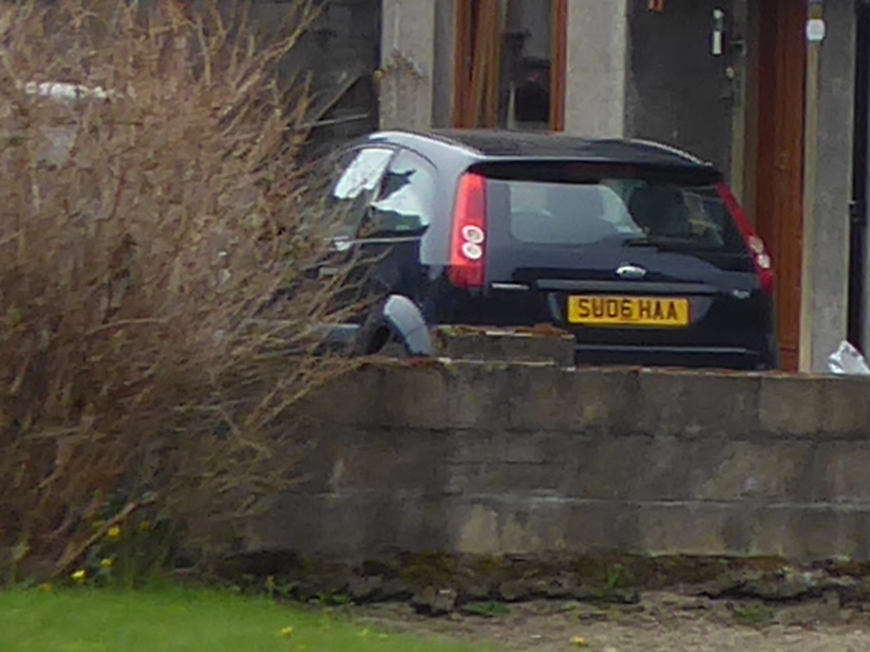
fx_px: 6883
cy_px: -352
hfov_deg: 6.8
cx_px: 2137
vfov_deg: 5.4
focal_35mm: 274
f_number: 3.7
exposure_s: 1/100
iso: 80
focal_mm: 6.3
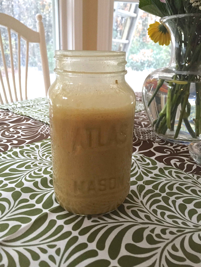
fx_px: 225
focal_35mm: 29
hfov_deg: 48.2
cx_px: 100
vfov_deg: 61.7
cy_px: 134
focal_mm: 4.15
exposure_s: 1/30
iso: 200
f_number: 2.2
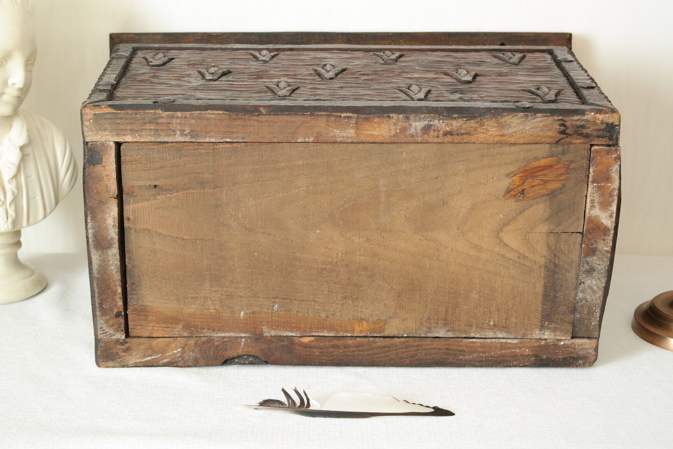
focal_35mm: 69
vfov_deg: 19.7
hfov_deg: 29.2
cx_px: 336
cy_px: 224
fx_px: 1290
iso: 1600
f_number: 6.3
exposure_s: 1/30
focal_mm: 45
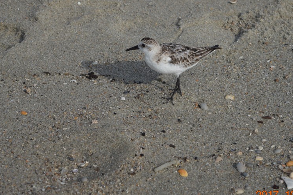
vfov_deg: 12.1
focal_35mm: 113
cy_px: 82
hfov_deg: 18.2
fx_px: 916
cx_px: 151
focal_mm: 55
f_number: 5.6
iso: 200
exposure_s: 1/1600
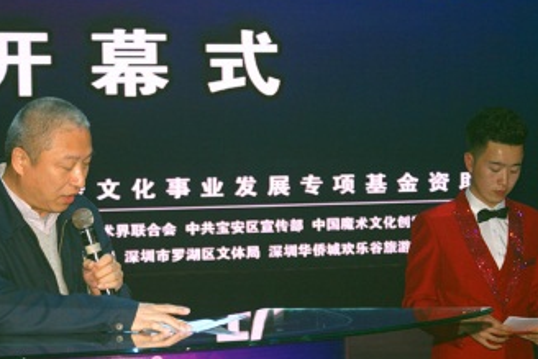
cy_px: 254
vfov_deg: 8.6
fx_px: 2392
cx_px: 241
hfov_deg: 12.8
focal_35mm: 160
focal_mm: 70
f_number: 6.3
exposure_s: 1/125
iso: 400
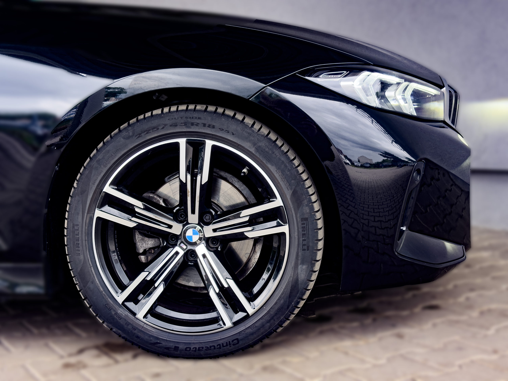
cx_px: 254
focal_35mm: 48
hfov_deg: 39.7
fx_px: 704
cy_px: 190
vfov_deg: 30.3
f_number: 1.8
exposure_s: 1/160
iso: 80
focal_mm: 6.86
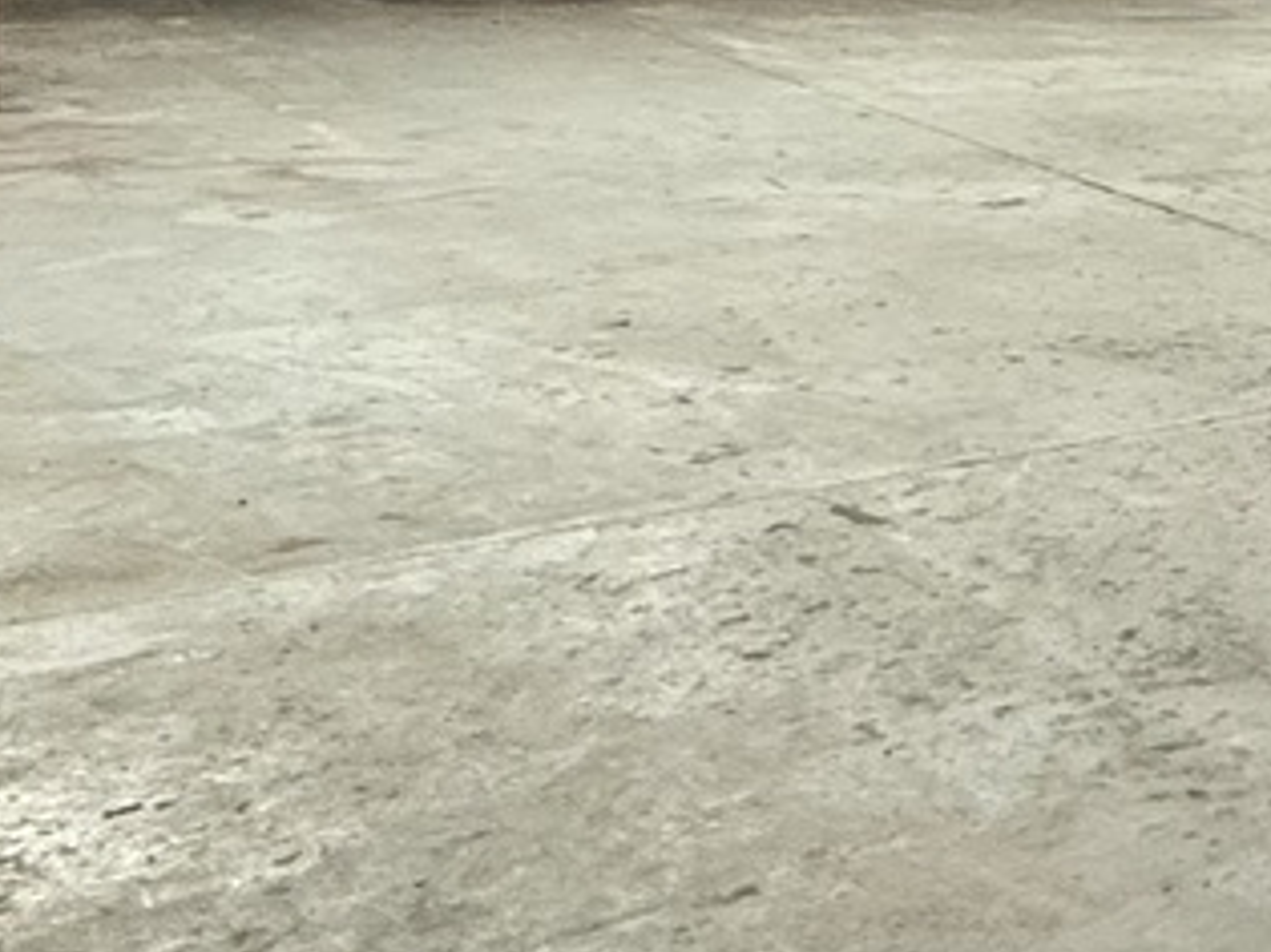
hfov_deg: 24.5
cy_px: -61
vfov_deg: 21.8
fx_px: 2349
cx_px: 1836
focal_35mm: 64
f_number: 2.2
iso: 320
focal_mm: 2.22
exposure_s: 1/65
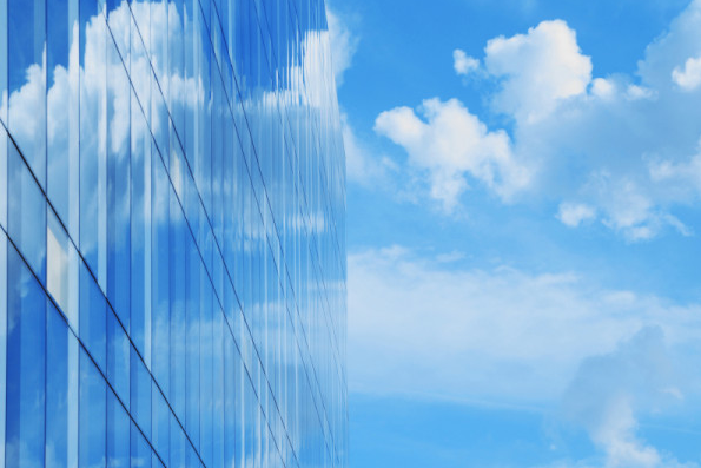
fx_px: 1918
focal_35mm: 99
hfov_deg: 20.7
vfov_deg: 13.9
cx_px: 352
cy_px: 233
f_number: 4.8
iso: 100
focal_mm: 65
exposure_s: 1/1250
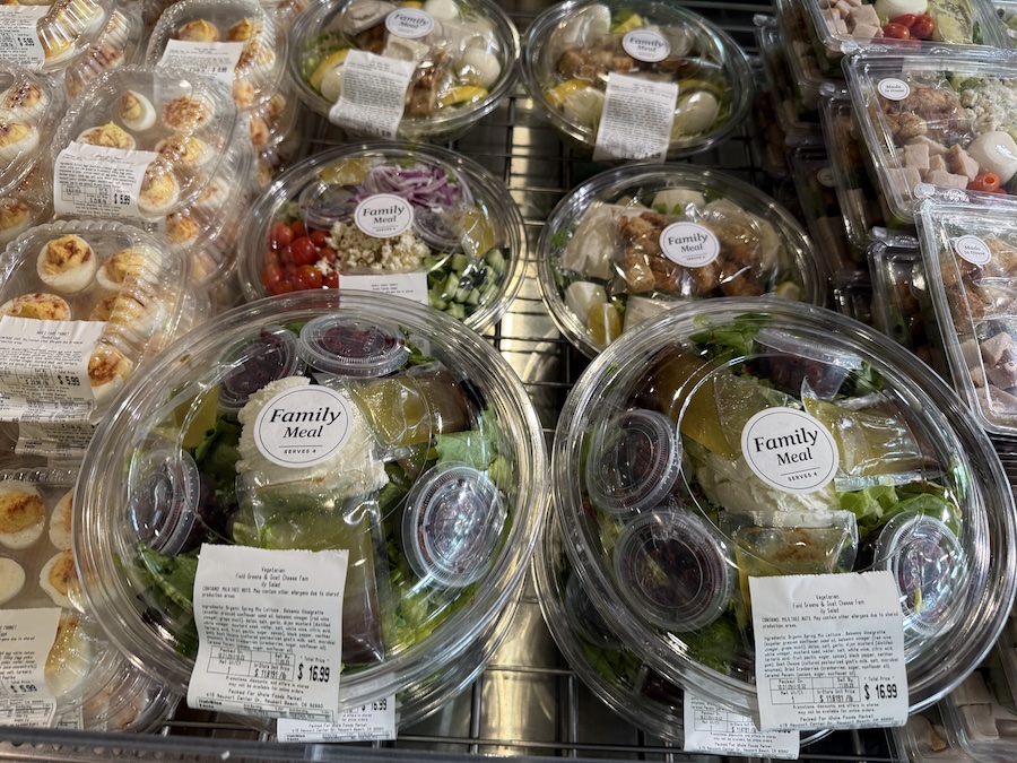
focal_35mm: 24
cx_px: 508
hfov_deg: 71.6
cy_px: 382
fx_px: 705
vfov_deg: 56.8
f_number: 1.78
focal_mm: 6.76
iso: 125
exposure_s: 1/60
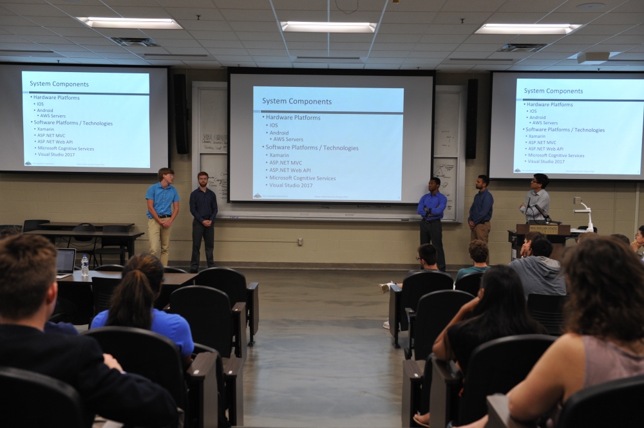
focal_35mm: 38
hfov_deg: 50.7
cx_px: 322
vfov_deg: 35.0
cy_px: 214
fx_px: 679
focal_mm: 38
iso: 1000
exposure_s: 1/80
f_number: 4.5
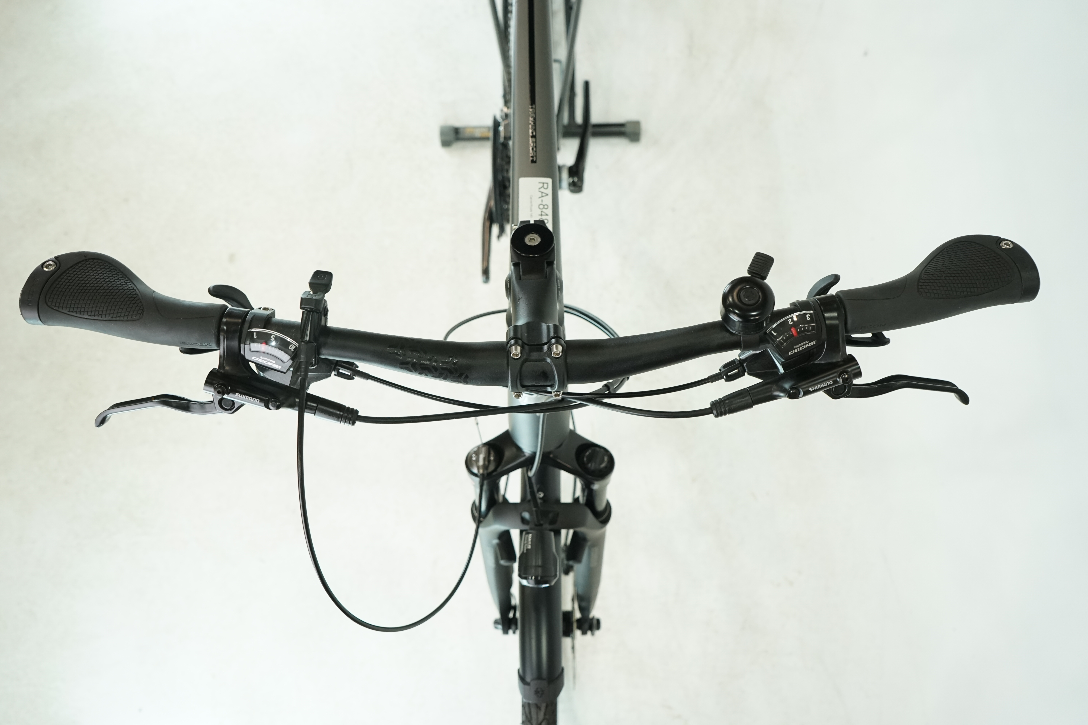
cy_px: 362
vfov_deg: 43.6
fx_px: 907
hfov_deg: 61.9
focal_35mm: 30
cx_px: 544
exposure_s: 1/200
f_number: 5.6
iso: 1600
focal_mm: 30
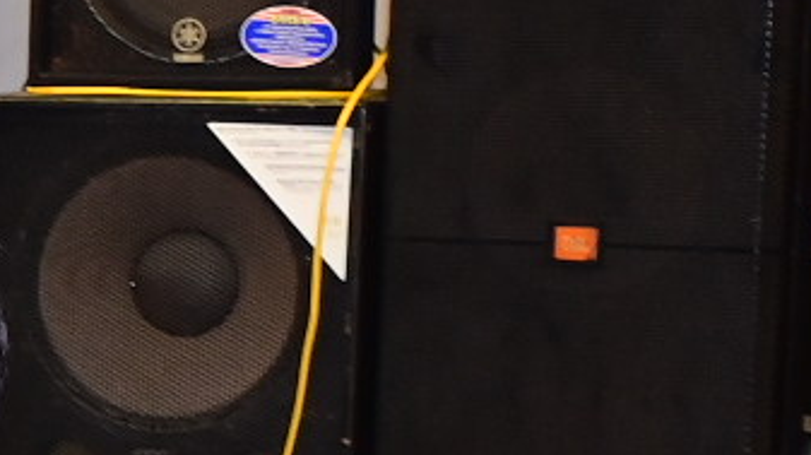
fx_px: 4341
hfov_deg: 9.3
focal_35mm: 202
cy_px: 573
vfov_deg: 6.0
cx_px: -1261
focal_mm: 22
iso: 640
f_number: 3.5
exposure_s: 1/200
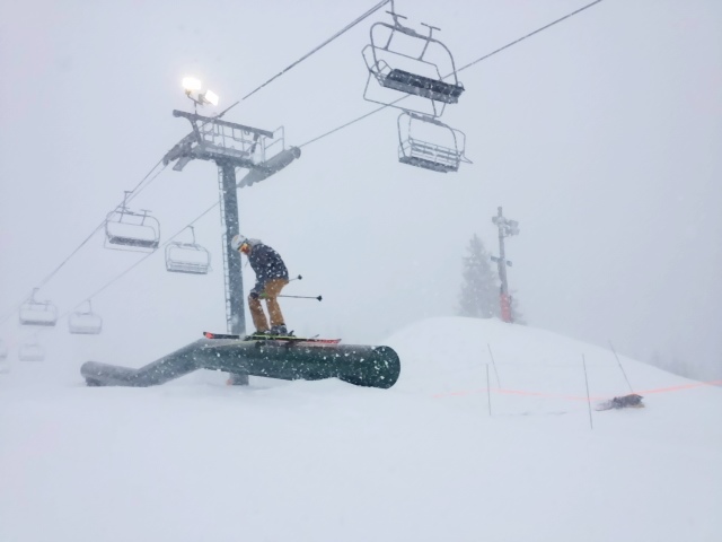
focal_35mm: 35
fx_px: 730
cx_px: 361
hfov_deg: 52.6
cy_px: 271
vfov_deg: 40.7
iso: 64
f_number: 2.4
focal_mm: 4.28
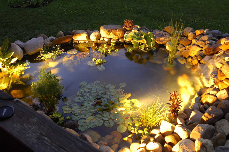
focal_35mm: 36
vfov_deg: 36.8
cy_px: 76
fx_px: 229
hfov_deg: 53.2
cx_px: 114
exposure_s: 8
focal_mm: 24
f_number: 5.6
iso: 200
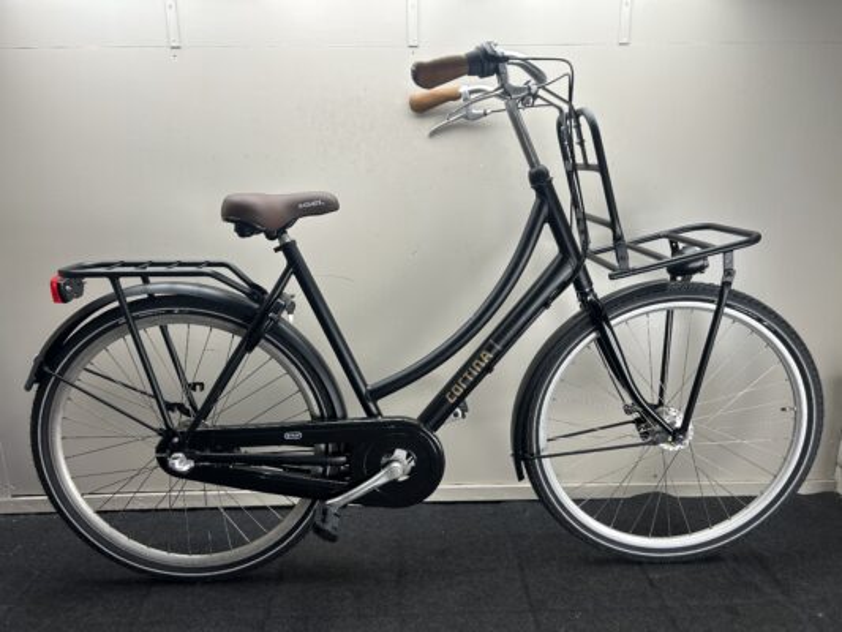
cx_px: 421
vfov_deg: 53.1
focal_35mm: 26
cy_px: 316
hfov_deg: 67.3
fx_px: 633
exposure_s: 1/118
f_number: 1.5
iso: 32
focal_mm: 5.7
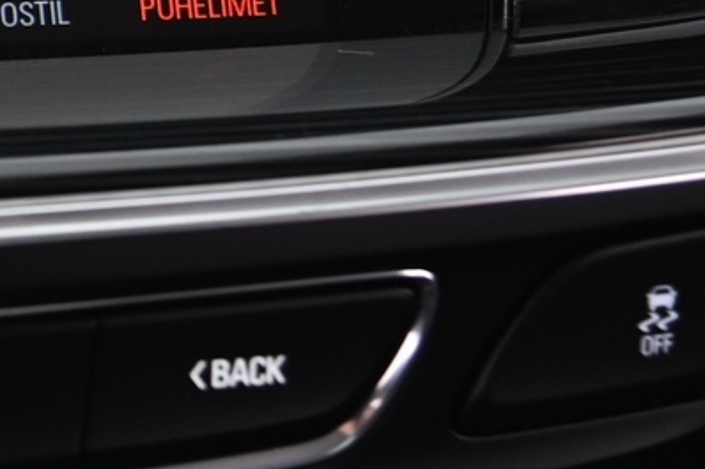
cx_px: -553
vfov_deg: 8.8
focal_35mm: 155
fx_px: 3034
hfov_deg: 12.2
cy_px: -62
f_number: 4
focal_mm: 38
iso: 2000
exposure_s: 1/20
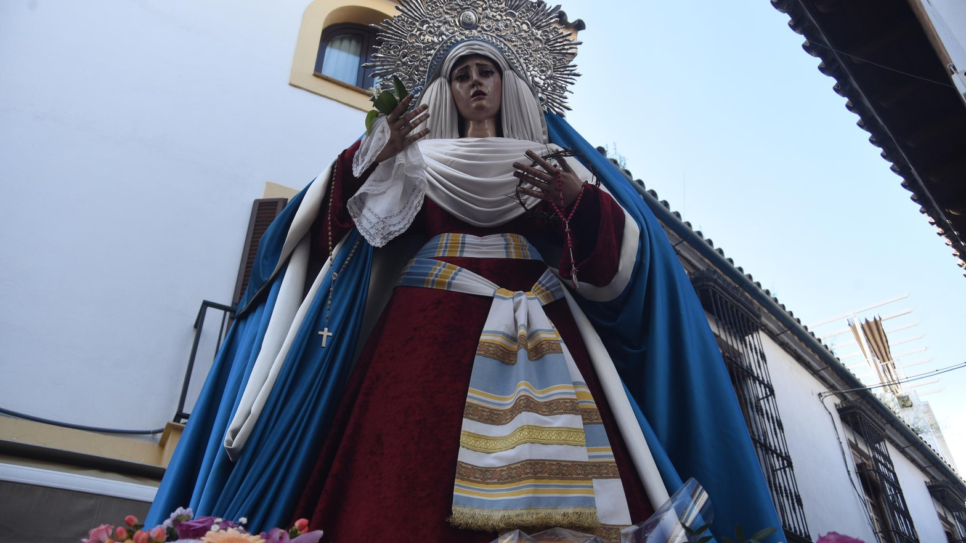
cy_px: 246
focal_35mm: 31
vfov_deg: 37.7
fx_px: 794
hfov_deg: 62.6
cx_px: 484
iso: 220
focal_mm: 29
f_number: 6.3
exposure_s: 1/160
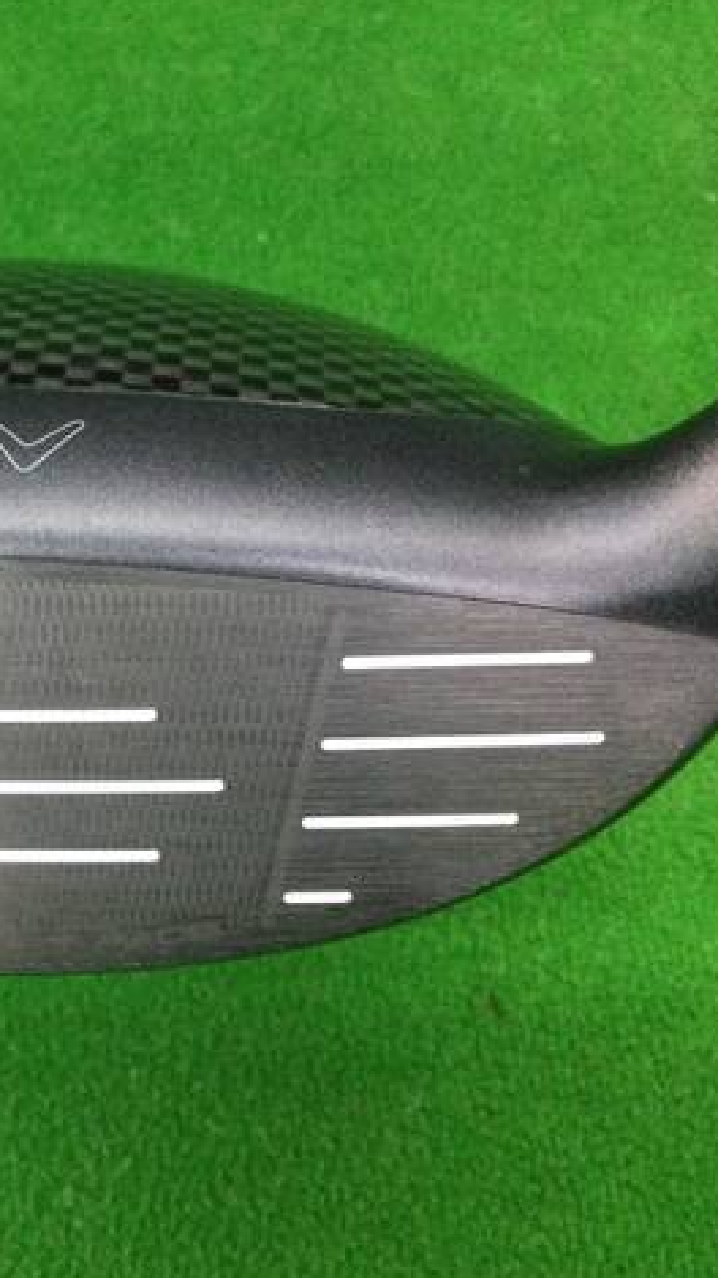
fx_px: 1559
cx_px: 19
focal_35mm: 46
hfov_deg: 24.9
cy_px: 636
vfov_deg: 44.6
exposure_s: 1/30
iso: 160
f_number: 2.4
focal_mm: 3.3
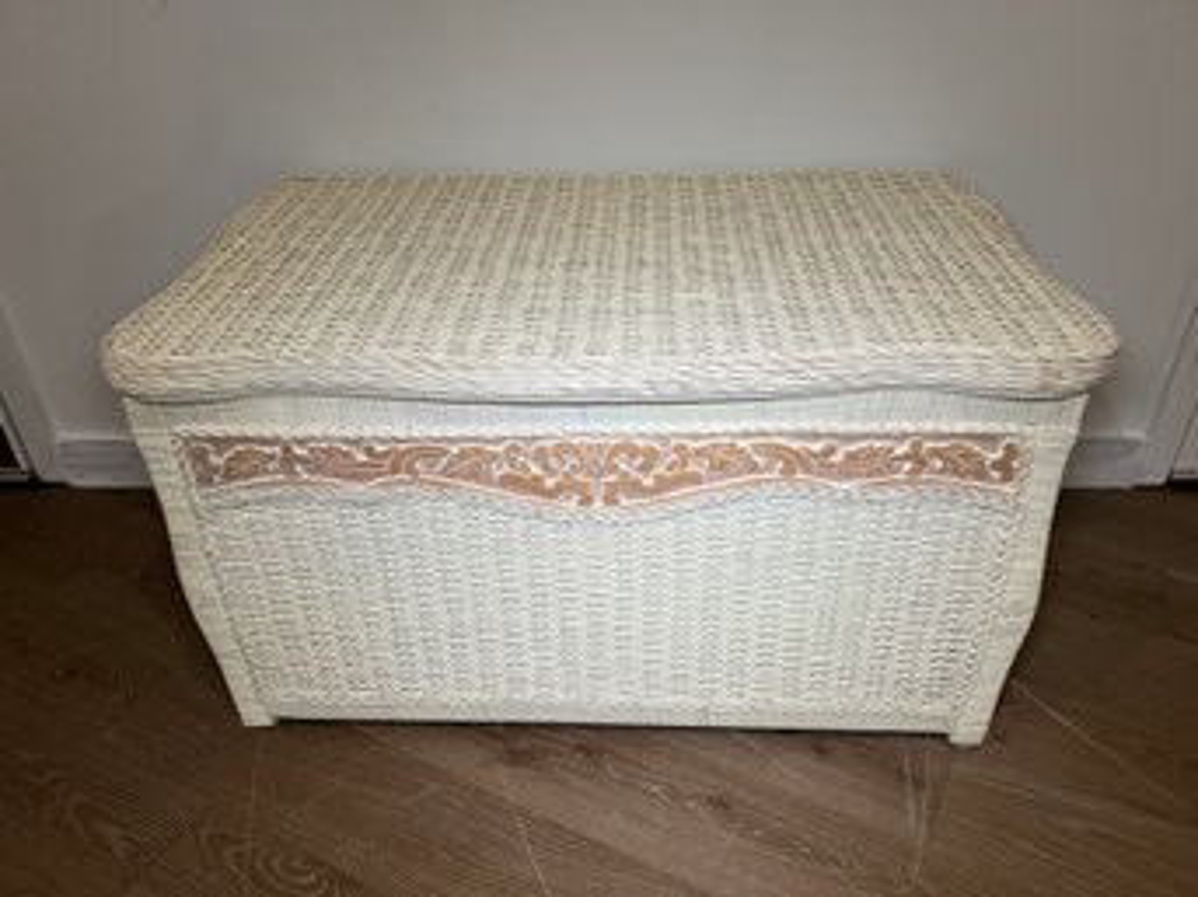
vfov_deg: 53.0
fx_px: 900
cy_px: 448
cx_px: 599
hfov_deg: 67.3
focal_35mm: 26
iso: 125
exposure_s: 1/120
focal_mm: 5.7
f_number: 1.5
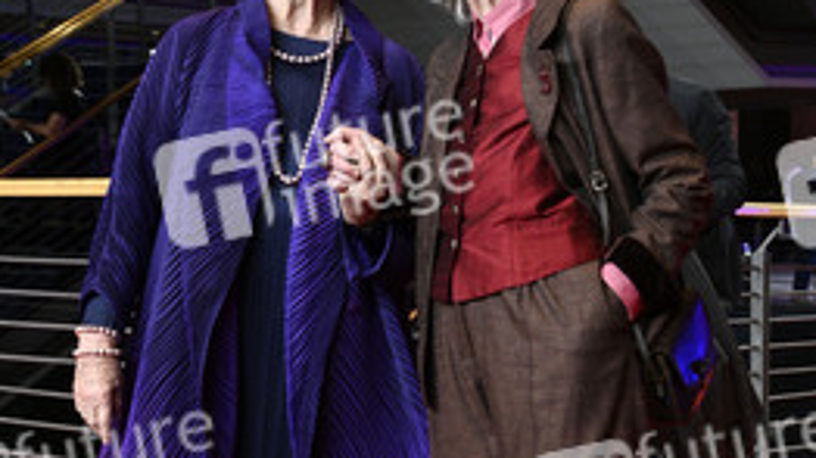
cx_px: 405
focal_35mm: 88
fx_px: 1903
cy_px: 330
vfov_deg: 13.7
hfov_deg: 24.2
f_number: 5.6
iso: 5000
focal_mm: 55
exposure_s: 1/200
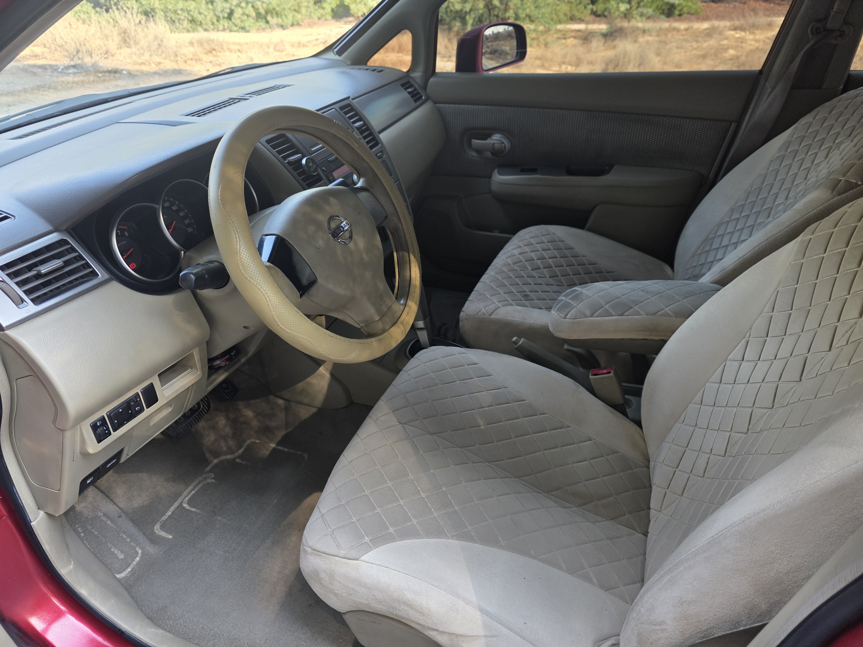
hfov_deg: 73.9
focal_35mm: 23
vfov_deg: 58.9
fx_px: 573
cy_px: 324
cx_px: 432
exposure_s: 1/180
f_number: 1.7
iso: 64
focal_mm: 6.3
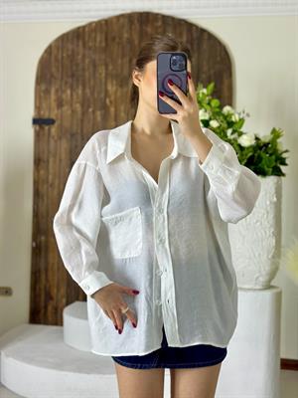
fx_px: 551
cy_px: 199
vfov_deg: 39.7
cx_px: 149
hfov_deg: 30.3
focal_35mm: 48
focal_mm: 6.86
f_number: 1.78
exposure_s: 1/252
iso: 80
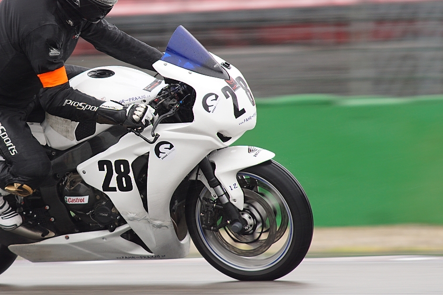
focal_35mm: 458
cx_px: 153
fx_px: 5637
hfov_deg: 4.5
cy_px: 111
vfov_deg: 3.0
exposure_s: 1/200
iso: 100
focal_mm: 200
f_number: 4
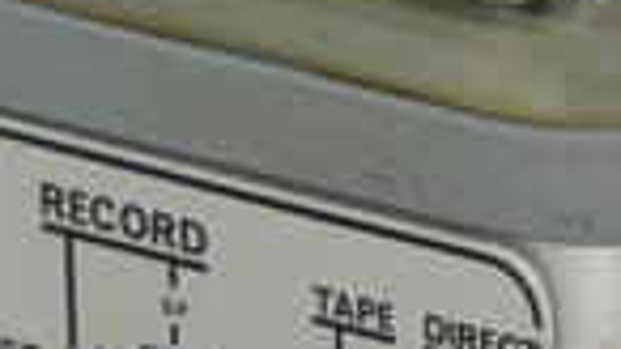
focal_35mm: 833
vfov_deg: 1.5
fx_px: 13712
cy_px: 541
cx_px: 430
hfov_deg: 2.6
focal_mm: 140
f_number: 7.1
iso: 400
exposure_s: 1/60
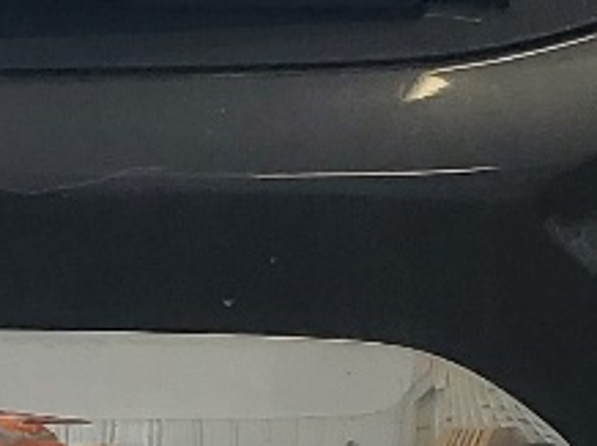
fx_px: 3290
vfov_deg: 7.7
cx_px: -77
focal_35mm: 191
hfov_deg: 10.2
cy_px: 498
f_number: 1.5
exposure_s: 1/213
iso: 50
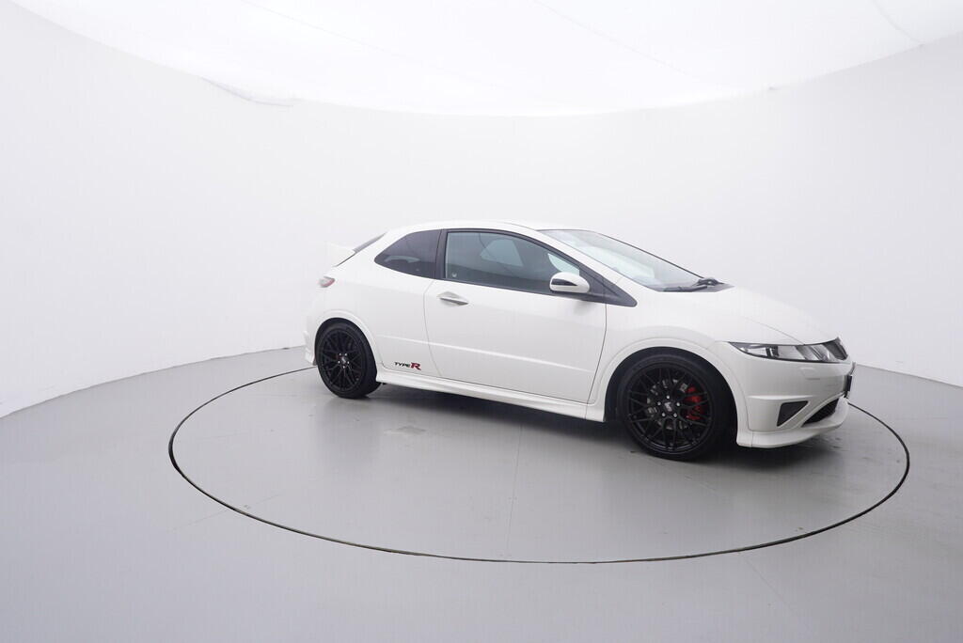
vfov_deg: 56.2
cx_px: 482
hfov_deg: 77.3
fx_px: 602
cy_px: 322
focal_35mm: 22
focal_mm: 15
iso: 200
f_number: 5
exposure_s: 1/80
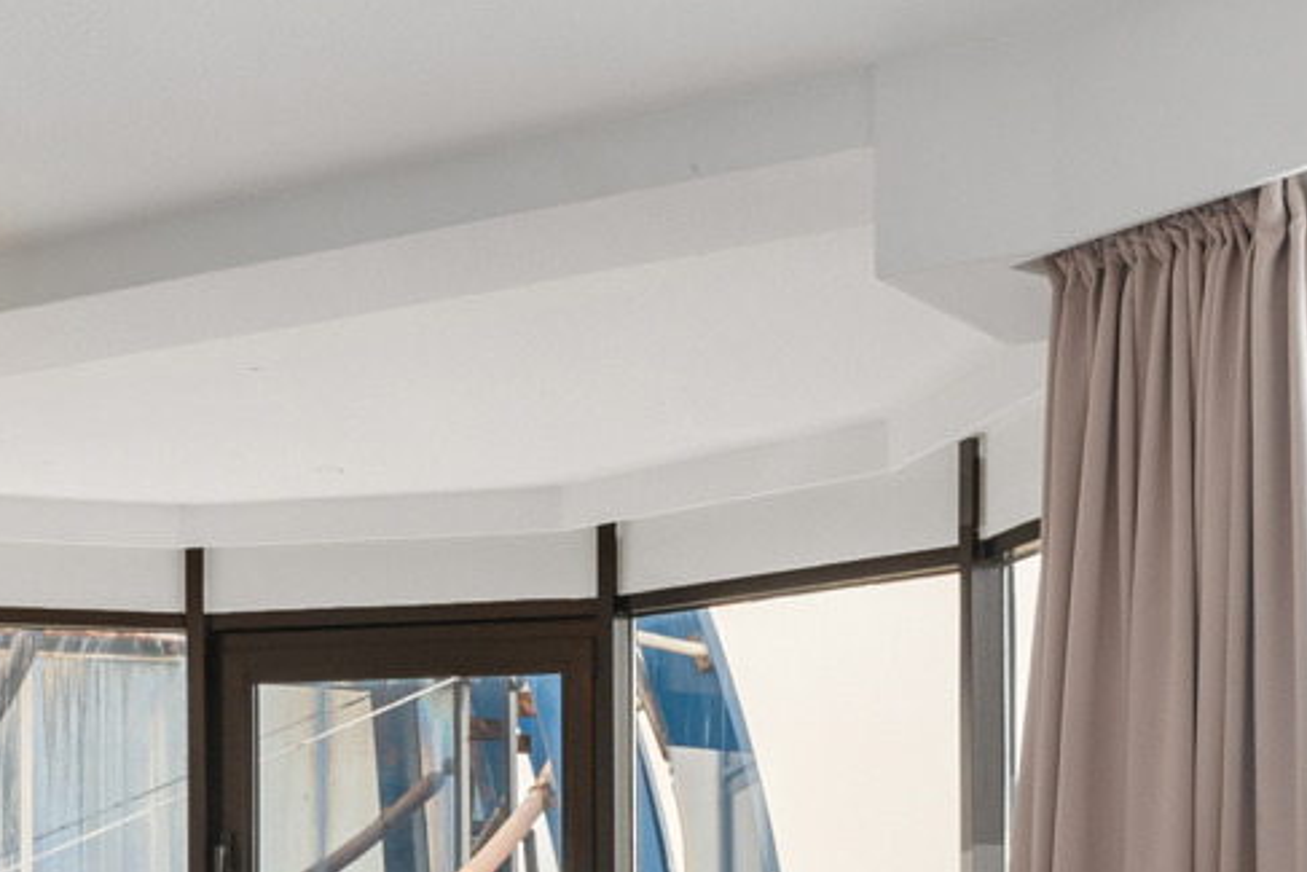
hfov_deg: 28.4
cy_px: 936
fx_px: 2578
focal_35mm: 71
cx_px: 535
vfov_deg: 18.5
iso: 320
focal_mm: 16
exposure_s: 1/5
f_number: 11
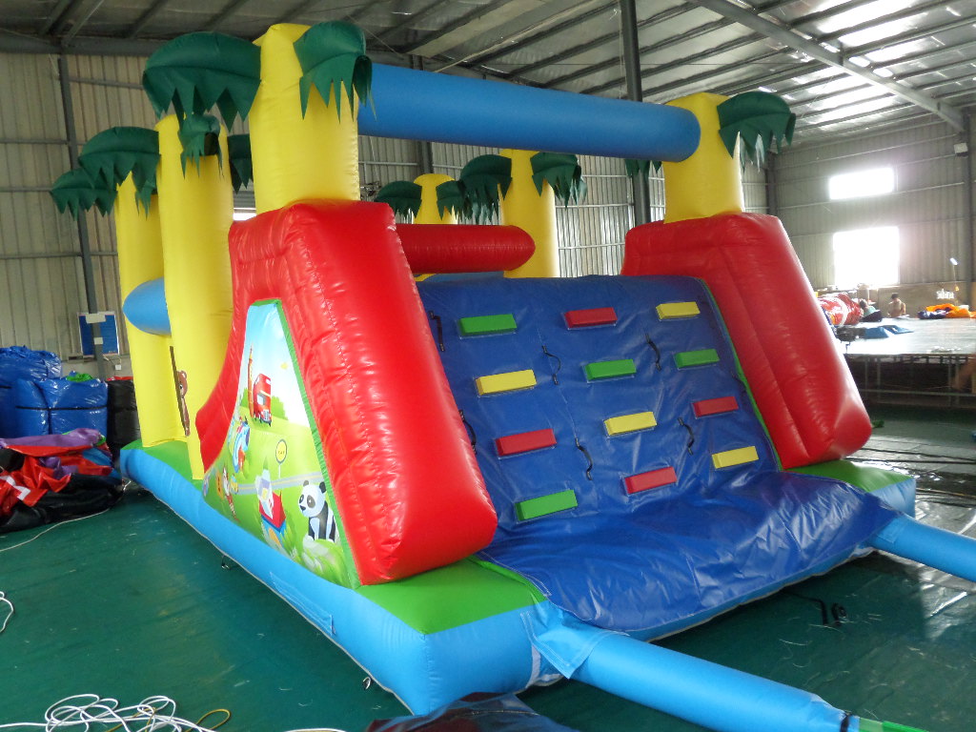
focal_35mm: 28
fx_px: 789
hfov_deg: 63.4
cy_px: 366
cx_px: 488
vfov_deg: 49.7
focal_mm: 5.1
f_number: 3.3
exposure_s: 1/20
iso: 240
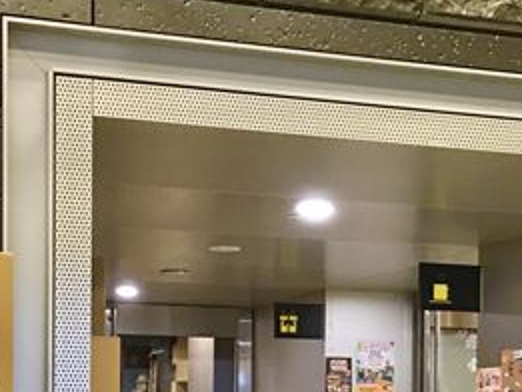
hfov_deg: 21.9
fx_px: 1343
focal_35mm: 89
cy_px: 462
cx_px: 344
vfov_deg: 16.0
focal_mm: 4.15
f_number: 2.2
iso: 100
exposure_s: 1/15
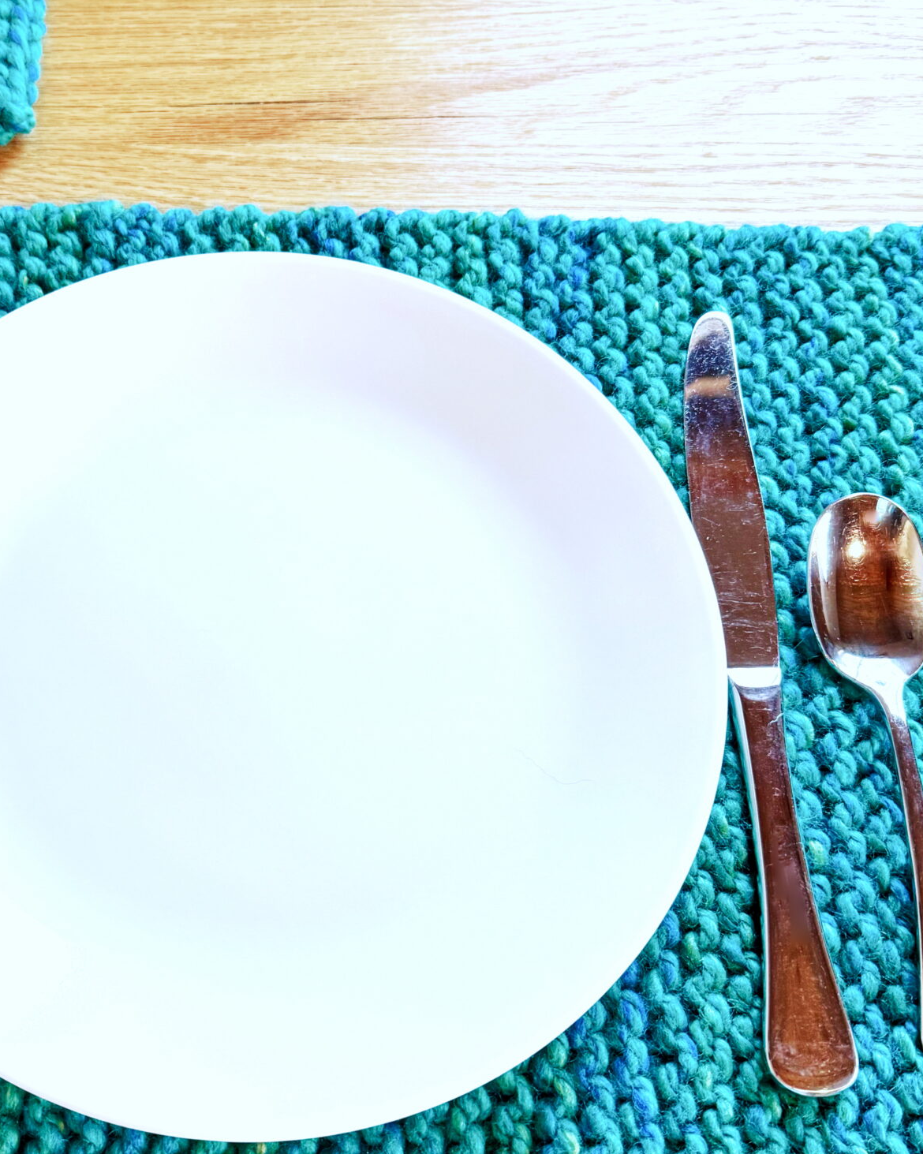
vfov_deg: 44.8
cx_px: 298
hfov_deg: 36.1
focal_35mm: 41
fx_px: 1400
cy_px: 601
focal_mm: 6.76
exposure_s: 1/60
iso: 125
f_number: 1.8
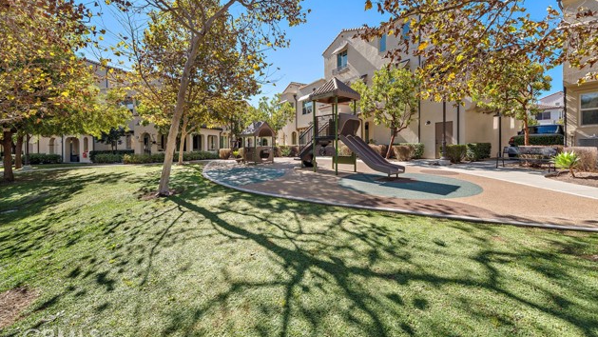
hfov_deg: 99.4
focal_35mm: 16
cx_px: 303
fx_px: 254
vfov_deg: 66.9
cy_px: 148
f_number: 8
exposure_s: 1/320
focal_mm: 15
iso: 125
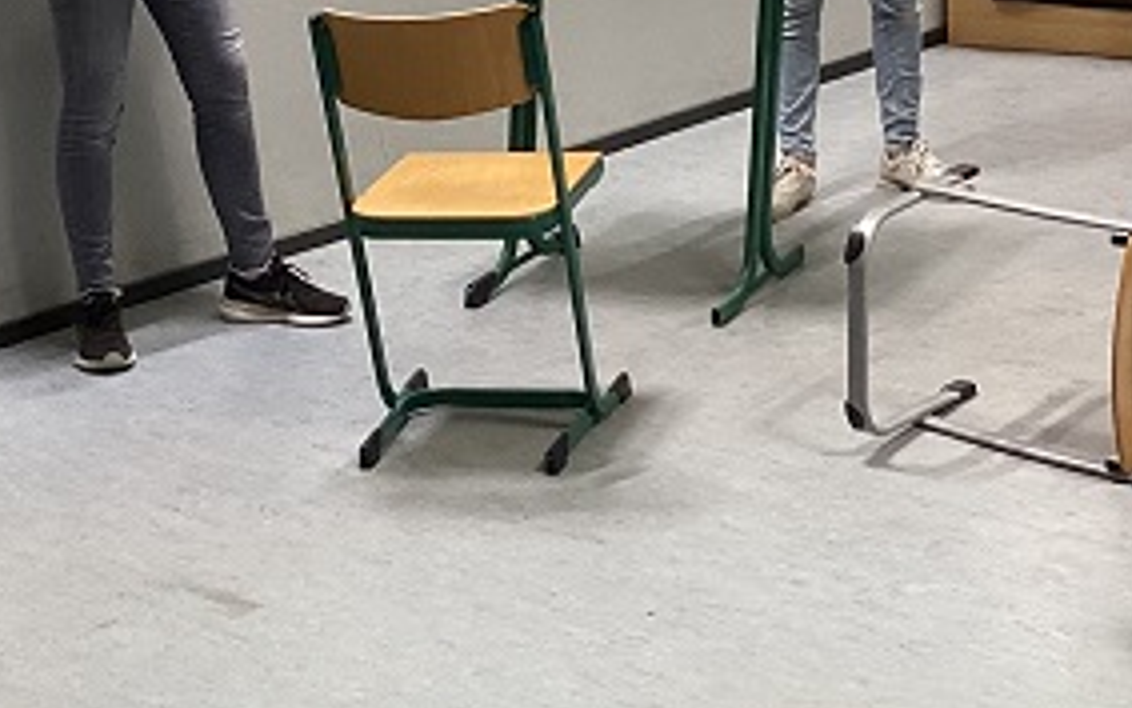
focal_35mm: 93
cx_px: 324
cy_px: 300
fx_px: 2870
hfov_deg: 22.2
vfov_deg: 14.1
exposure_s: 1/60
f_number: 2.4
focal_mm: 3.3
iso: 125
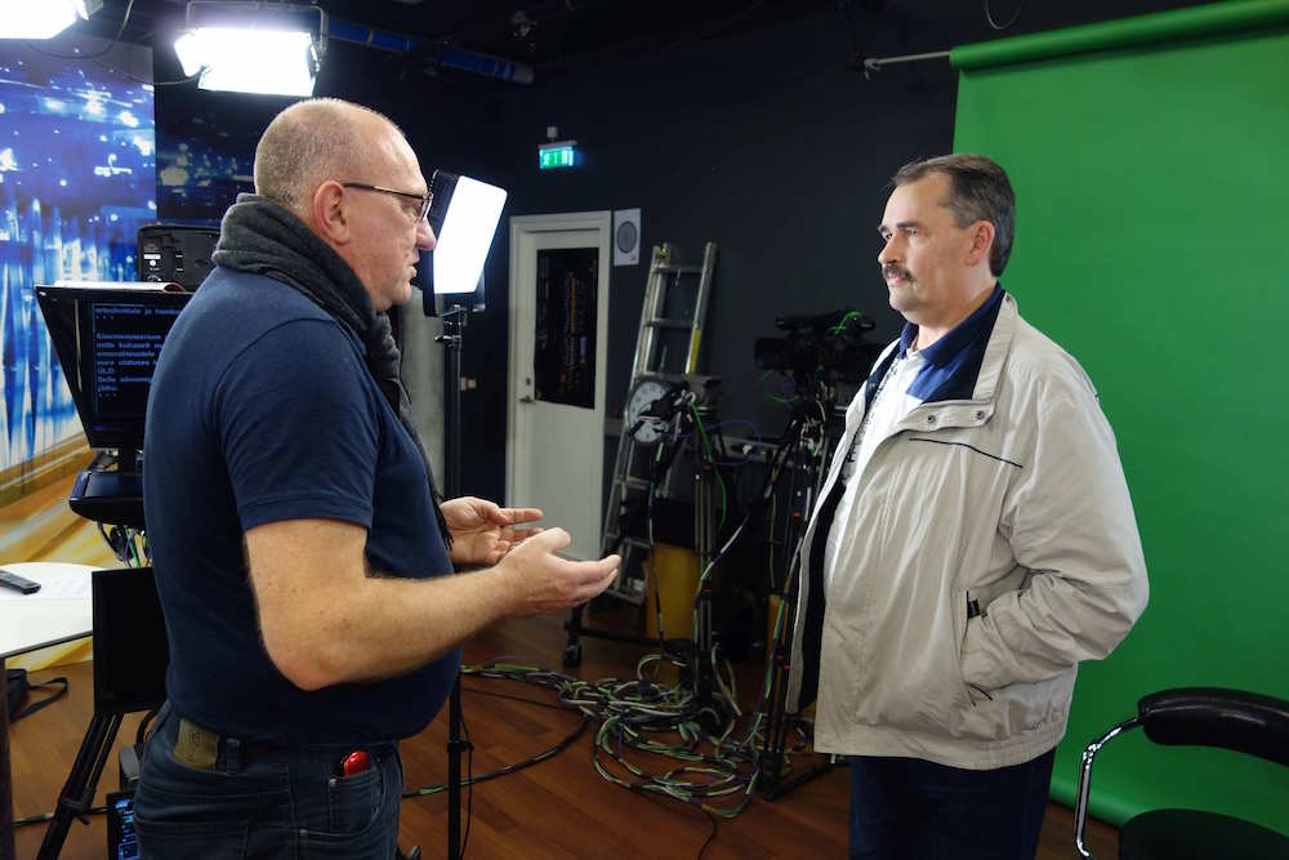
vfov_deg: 46.4
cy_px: 430
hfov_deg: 65.5
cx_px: 644
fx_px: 1003
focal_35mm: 28
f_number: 1.8
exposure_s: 1/80
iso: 160
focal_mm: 10.4
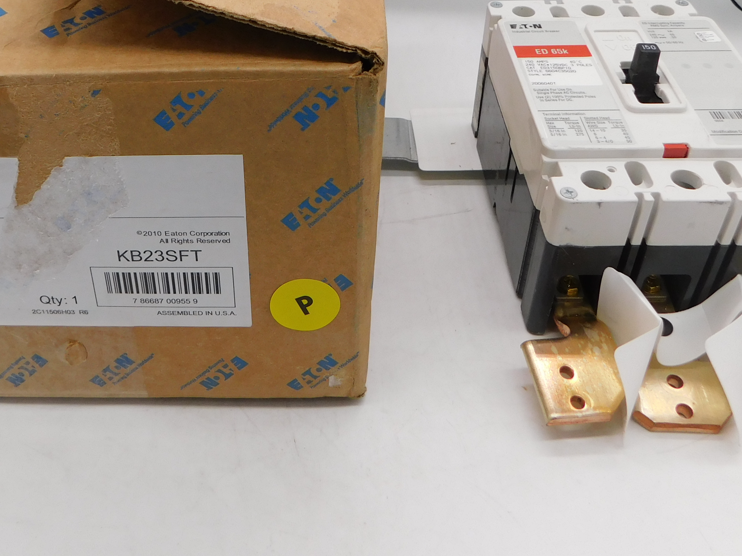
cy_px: 120
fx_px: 857
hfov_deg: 46.1
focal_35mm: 40
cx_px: 251
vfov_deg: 34.9
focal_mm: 4
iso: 125
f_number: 3
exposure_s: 1/250
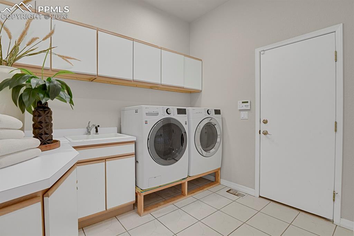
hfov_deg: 93.3
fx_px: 167
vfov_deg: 70.4
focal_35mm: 17
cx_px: 177
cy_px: 118
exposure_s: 1.6
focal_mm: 17
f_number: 8
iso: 250
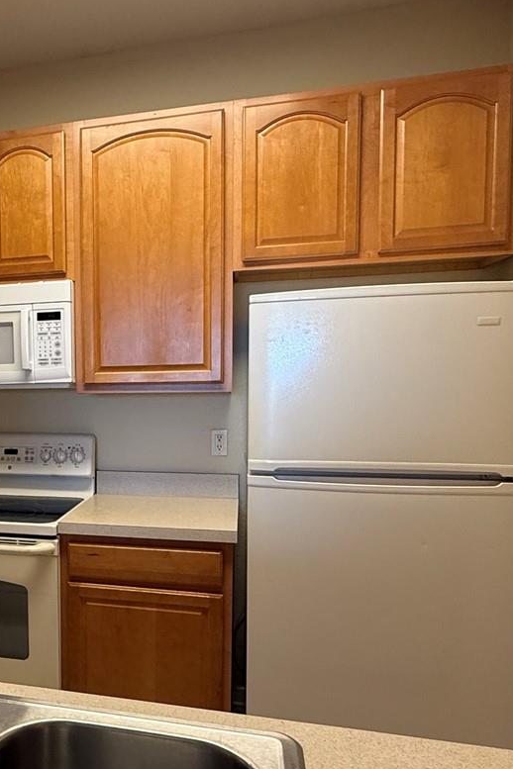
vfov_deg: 61.7
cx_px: 64
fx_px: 641
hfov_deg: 40.7
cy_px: 432
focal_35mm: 30
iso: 320
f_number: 2.2
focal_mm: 2.22
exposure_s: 1/120
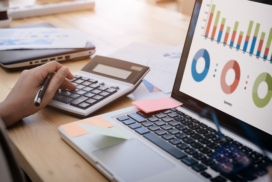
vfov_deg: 22.6
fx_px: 453
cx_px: 136
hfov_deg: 33.4
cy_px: 91
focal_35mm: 60
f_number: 5
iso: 250
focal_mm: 60
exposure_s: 1/100
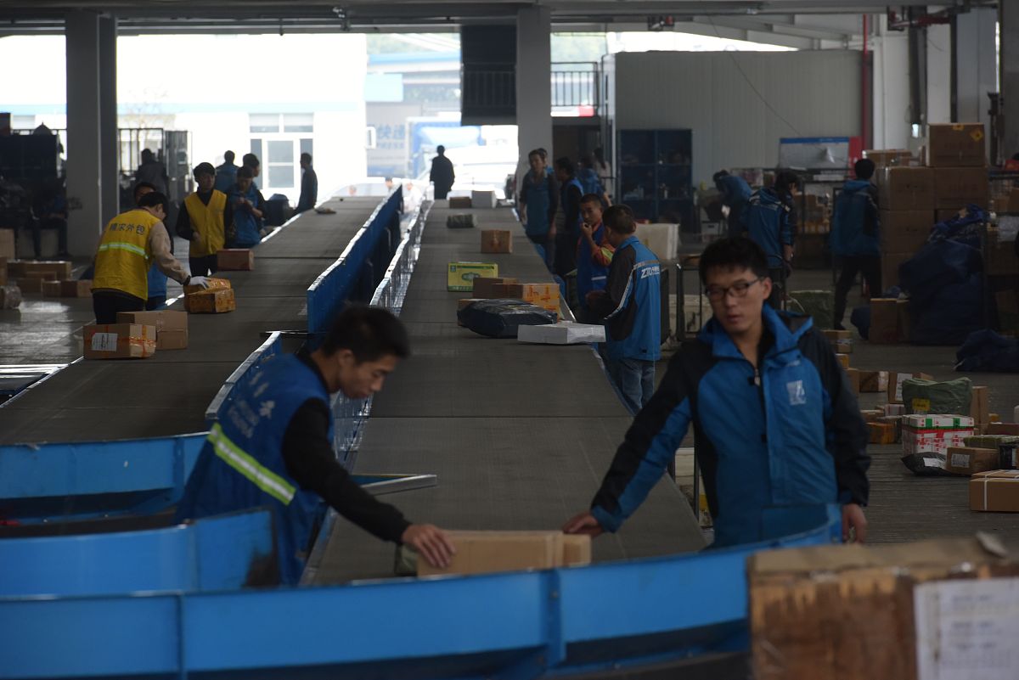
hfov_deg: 10.3
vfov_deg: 6.9
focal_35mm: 200
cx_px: 510
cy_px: 340
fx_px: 5663
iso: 1600
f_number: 8
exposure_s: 1/100
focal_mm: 200
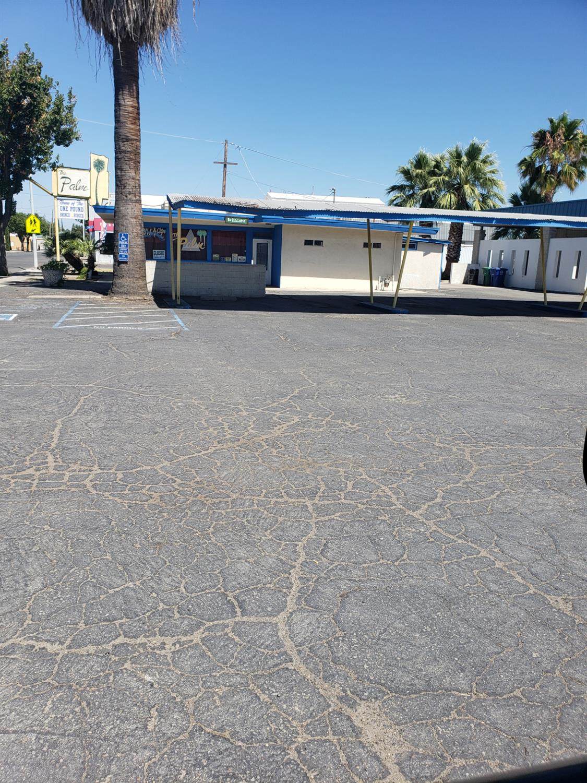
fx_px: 588
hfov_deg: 53.1
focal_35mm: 26
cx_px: 294
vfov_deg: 67.3
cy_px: 392
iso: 50
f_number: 2.4
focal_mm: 4.3
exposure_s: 1/1308
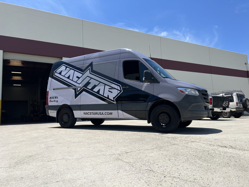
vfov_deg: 53.1
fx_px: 187
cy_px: 94
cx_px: 124
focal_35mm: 26
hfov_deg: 67.3
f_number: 1.5
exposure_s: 1/5319
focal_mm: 5.7
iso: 50
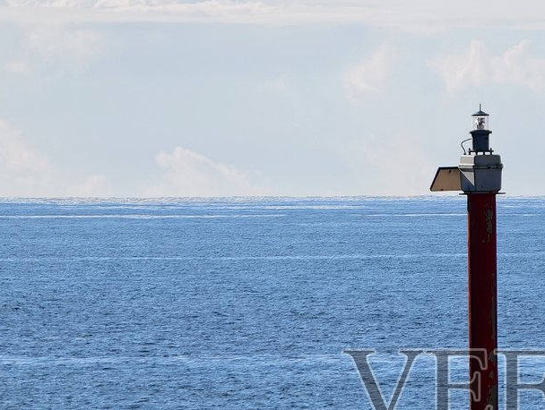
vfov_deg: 1.4
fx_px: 16605
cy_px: 410
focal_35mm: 1053
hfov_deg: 1.9
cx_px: 493
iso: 50
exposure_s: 1/625
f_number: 2.27
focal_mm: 22.48
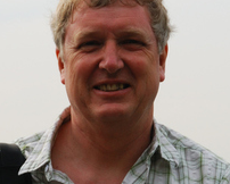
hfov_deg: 7.2
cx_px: 117
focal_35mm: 269
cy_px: 83
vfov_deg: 5.8
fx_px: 1830
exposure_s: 1/160
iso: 100
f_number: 8
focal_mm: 55
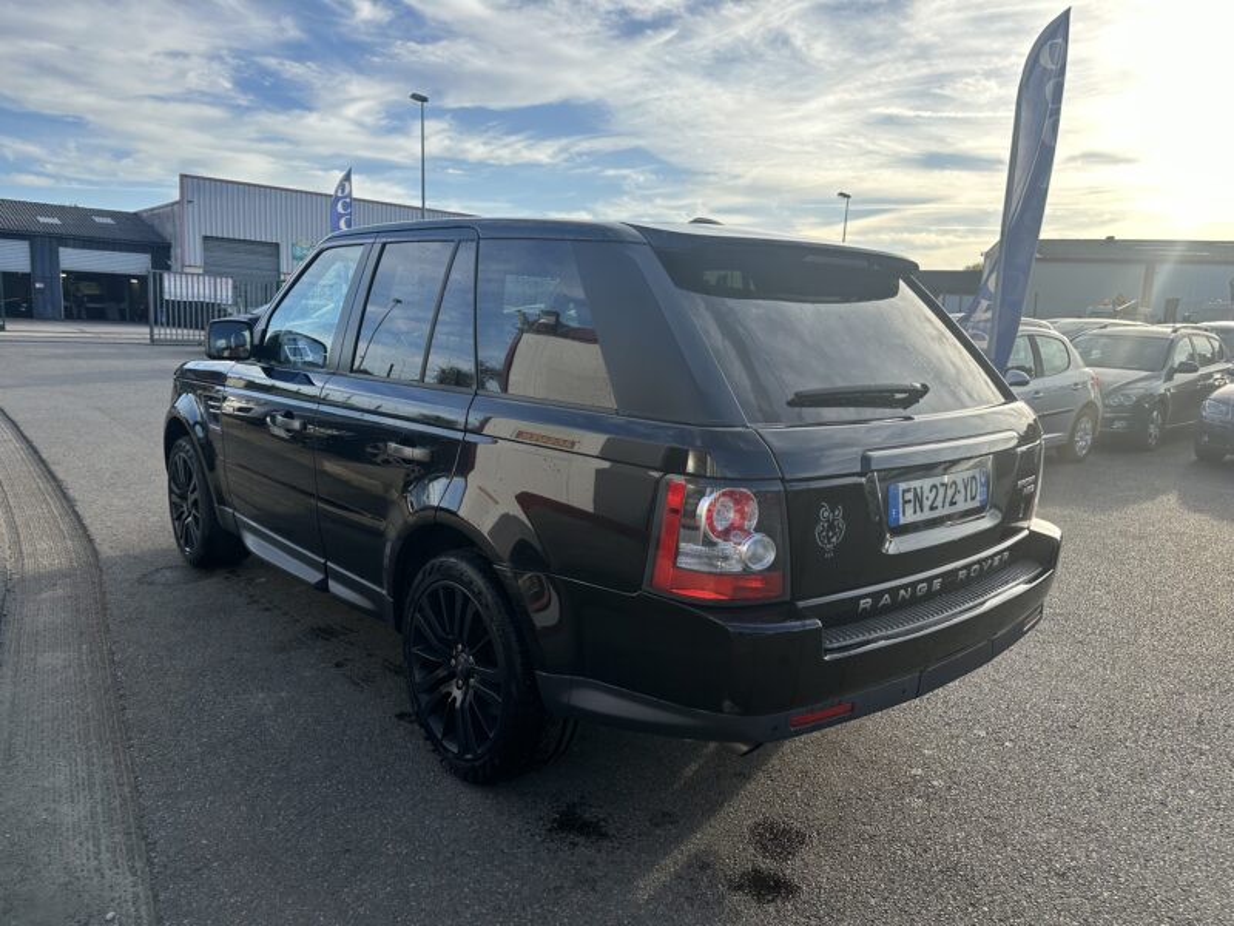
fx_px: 856
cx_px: 617
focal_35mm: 24
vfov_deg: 56.8
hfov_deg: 71.6
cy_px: 463
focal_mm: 6.86
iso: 80
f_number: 1.78
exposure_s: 1/2155
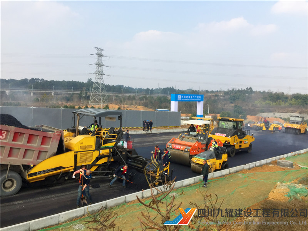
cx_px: 154
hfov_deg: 61.7
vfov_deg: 48.2
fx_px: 258
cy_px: 116
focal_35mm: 29
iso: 32
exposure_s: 1/989
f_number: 2.2
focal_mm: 4.15
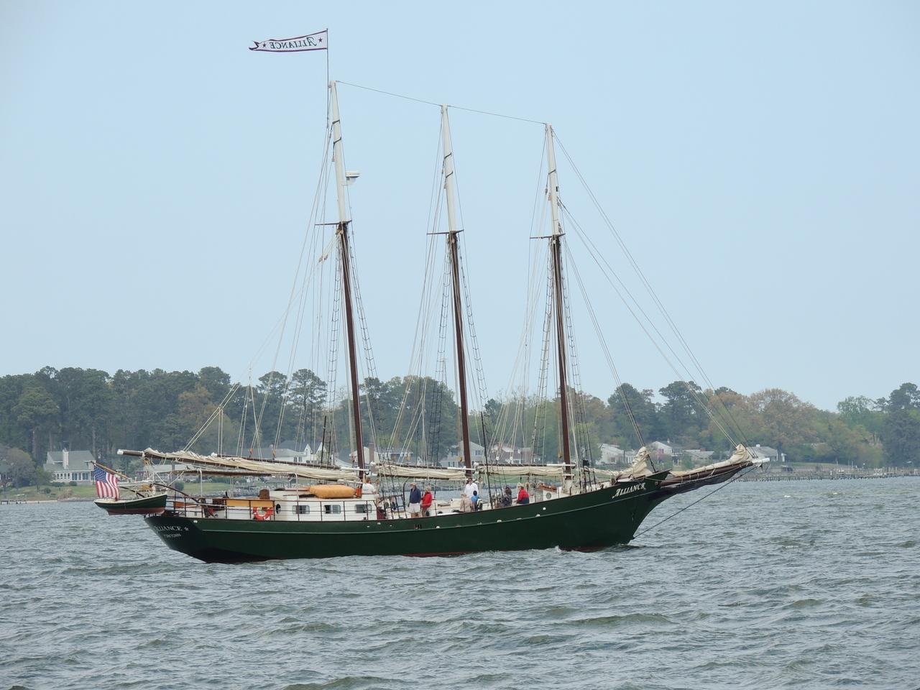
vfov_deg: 5.4
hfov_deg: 7.2
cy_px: 345
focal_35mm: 275
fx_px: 7309
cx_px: 460
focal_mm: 49
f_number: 4.7
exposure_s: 1/400
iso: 100
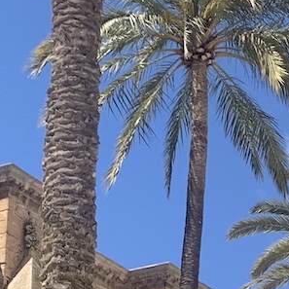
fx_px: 1228
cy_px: 585
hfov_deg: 13.1
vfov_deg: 11.9
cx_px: 334
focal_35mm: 130
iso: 25
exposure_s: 1/1812
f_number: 1.8
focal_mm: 4.25
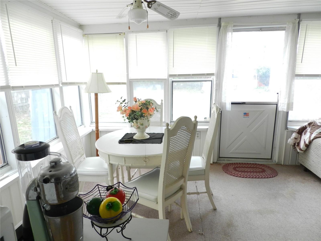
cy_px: 120
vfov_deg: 58.9
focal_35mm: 23
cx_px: 160
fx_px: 213
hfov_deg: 73.9
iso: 160
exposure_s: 1/50
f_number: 3.4
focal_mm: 4
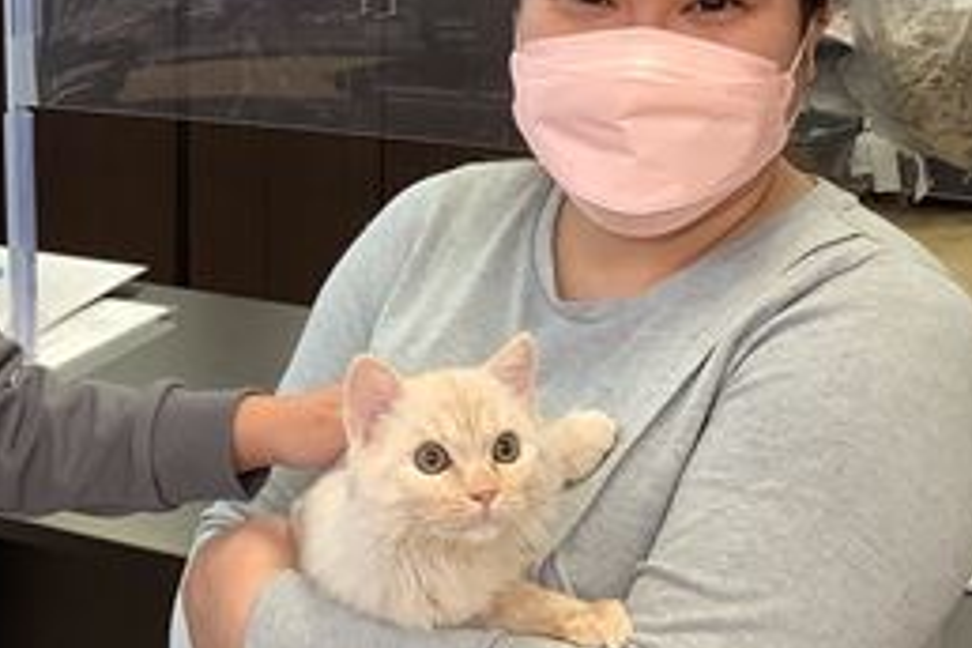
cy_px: 121
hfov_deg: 26.5
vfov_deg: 18.0
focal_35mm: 75
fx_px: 2025
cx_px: 200
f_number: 2.4
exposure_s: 1/60
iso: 64
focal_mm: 3.3
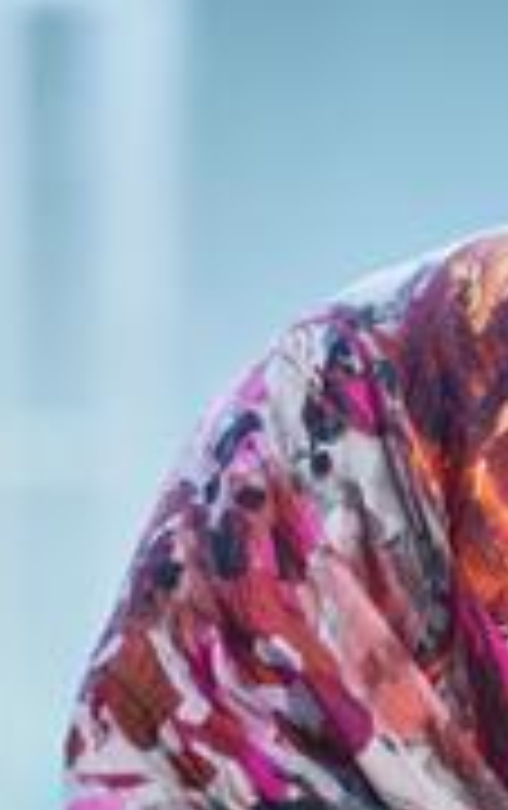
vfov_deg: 7.2
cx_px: 530
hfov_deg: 4.6
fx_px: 6381
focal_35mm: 289
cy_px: 1008
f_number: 3.5
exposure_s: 1/200
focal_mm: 110
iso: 640
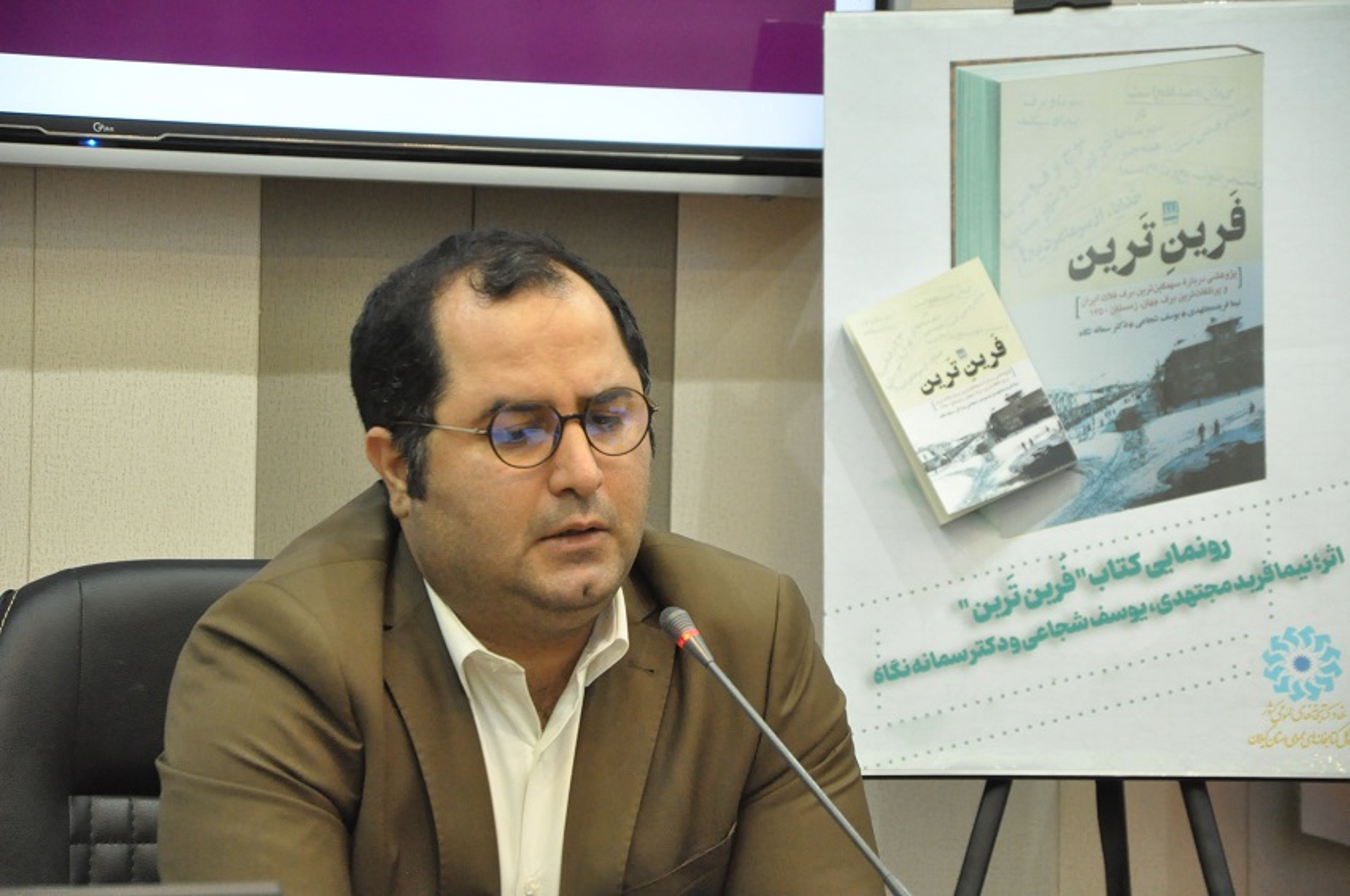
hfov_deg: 13.1
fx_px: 5897
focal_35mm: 158
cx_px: 675
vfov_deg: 8.7
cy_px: 448
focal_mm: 105
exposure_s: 1/100
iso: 3200
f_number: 5.6
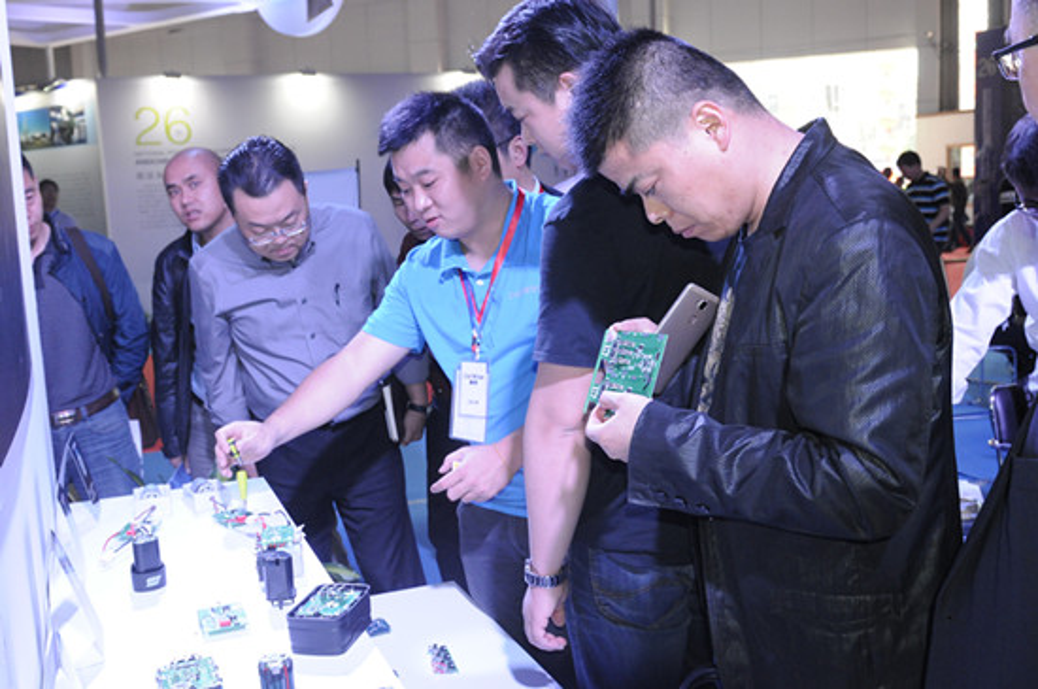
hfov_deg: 53.2
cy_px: 344
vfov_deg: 36.8
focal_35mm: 36
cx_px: 519
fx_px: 1036
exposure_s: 1/200
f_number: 5.6
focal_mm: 24
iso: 1600
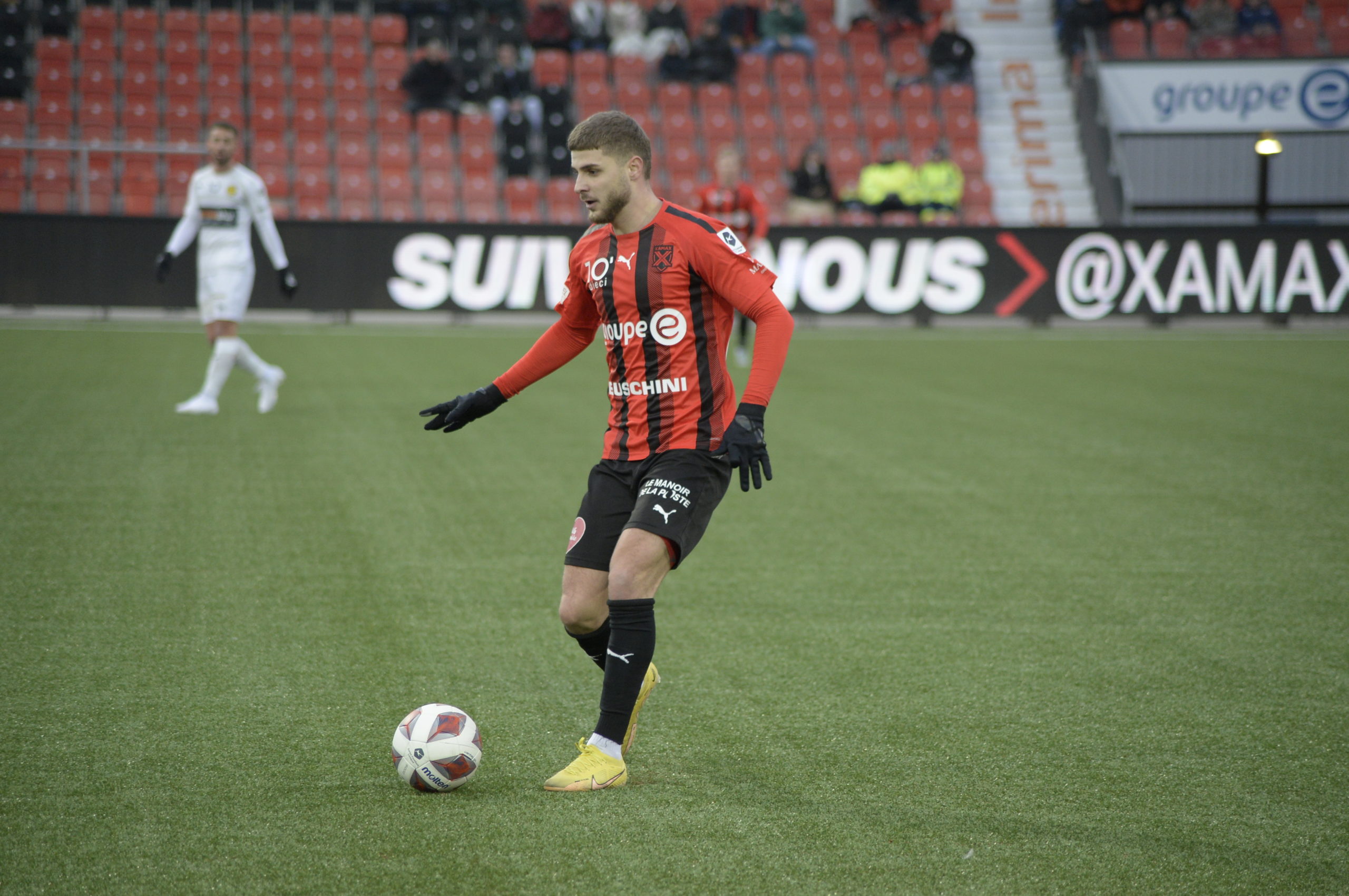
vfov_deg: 7.4
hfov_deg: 11.1
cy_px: 448
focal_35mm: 185
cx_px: 674
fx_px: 6925
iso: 2500
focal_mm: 185
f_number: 4.5
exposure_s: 1/640
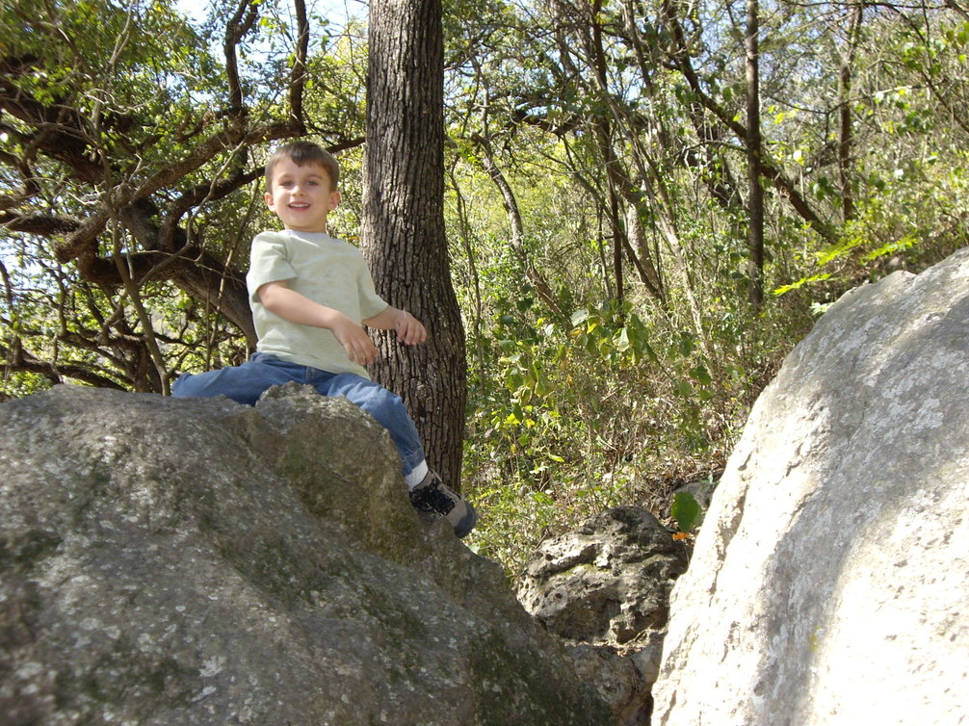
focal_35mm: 56
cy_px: 369
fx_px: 1567
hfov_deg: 34.4
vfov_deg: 26.1
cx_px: 478
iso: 100
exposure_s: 1/160
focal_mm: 9
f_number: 3.3
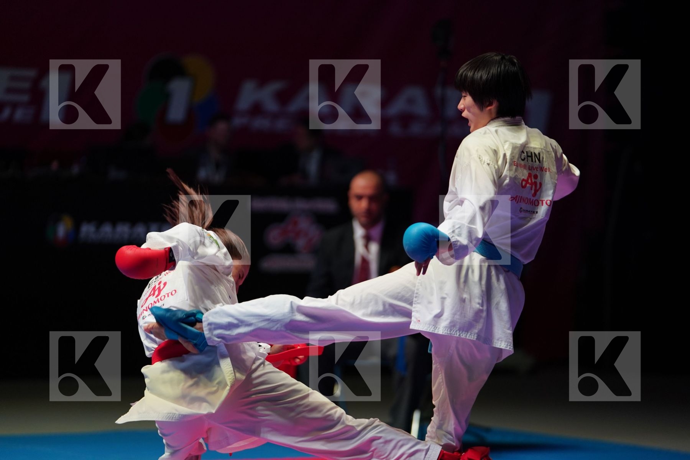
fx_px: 3373
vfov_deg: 7.8
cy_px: 230
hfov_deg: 11.7
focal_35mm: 176
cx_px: 345
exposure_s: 1/1000
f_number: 2.8
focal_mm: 176
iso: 1600
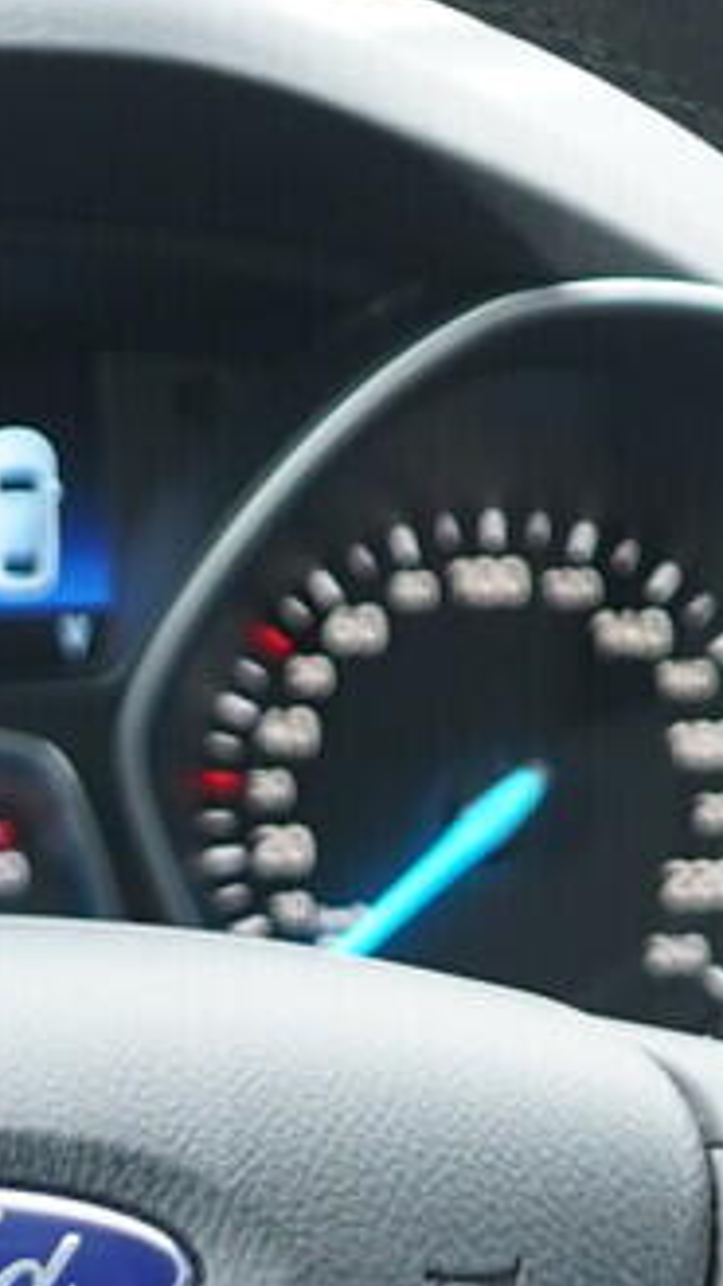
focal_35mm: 165
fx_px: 5625
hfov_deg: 7.3
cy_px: 1352
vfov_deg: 12.8
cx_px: -109
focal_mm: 24
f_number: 2.8
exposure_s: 1/40
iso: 320
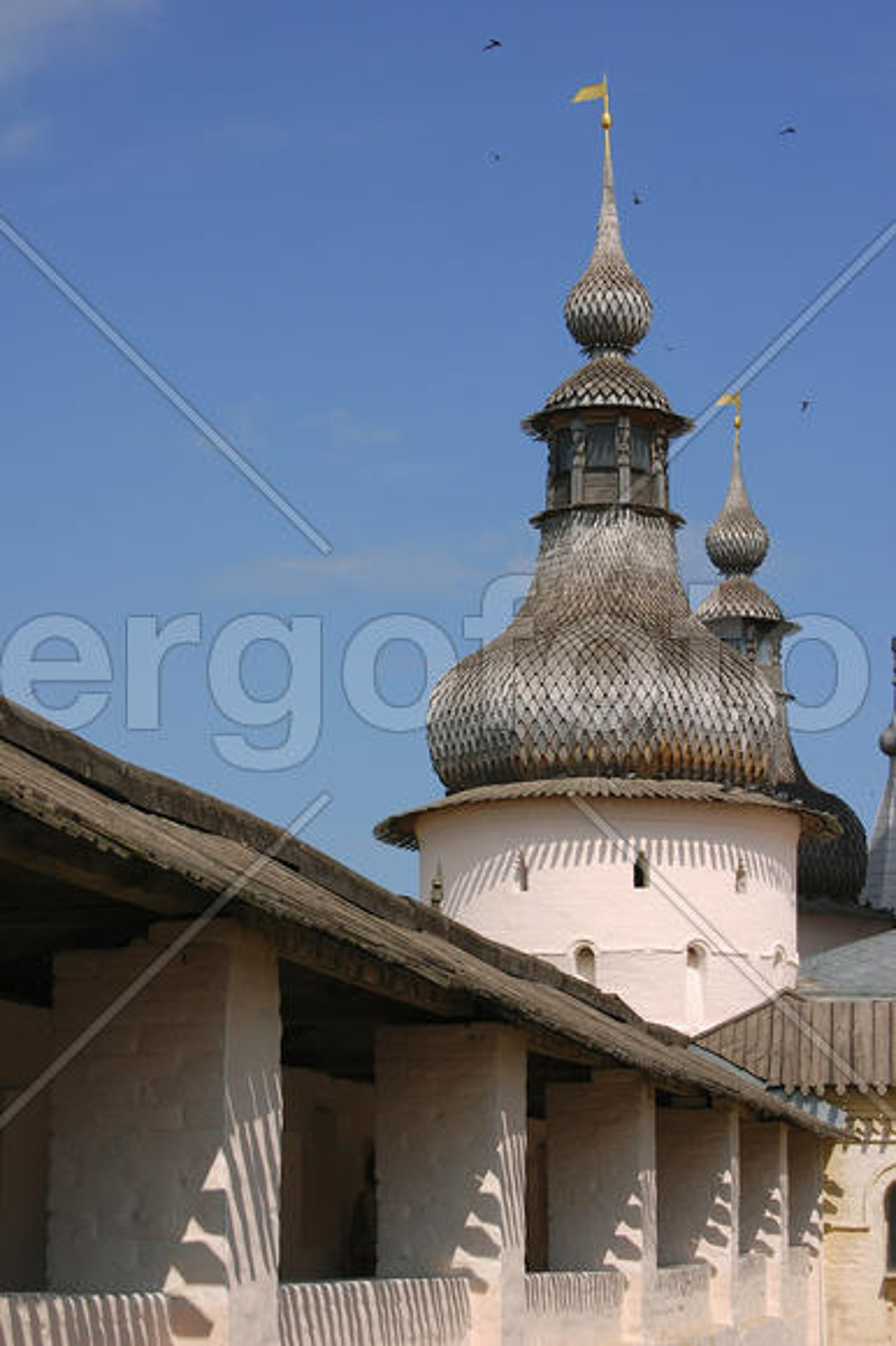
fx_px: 3083
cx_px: 448
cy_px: 673
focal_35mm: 82
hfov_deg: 16.5
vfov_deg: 24.6
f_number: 11
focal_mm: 55
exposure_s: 1/320
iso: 200
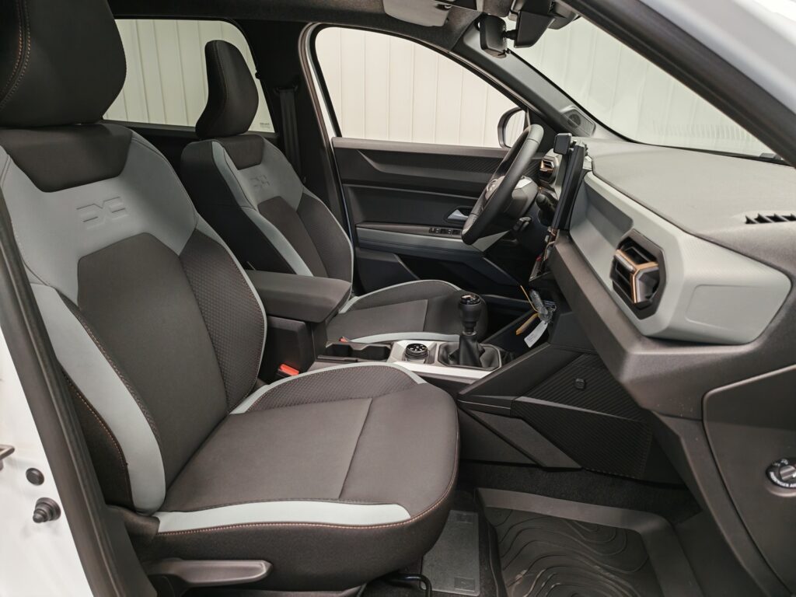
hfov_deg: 73.9
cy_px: 298
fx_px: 529
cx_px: 398
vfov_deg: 58.9
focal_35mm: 23
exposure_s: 1/50
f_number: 1.6
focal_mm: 5.4
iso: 160
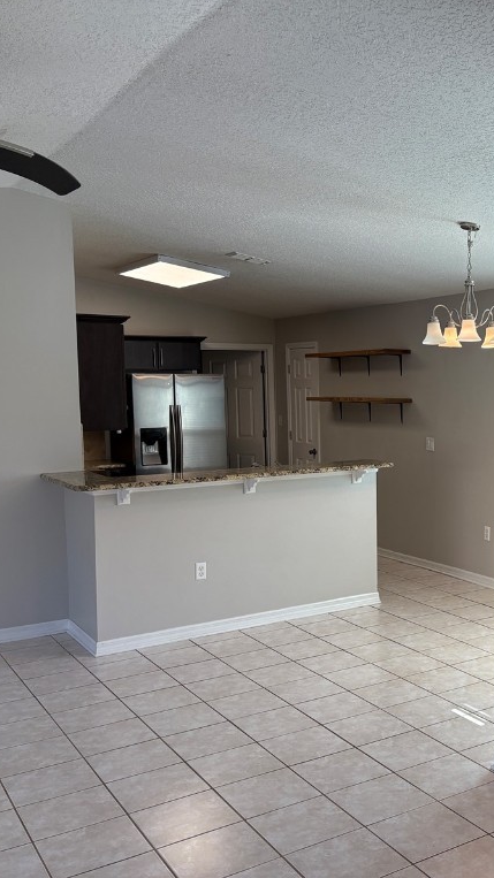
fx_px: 885
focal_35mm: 38
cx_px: 481
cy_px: 437
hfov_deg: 29.4
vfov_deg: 52.8
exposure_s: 1/235
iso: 64
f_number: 1.6
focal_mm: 5.96
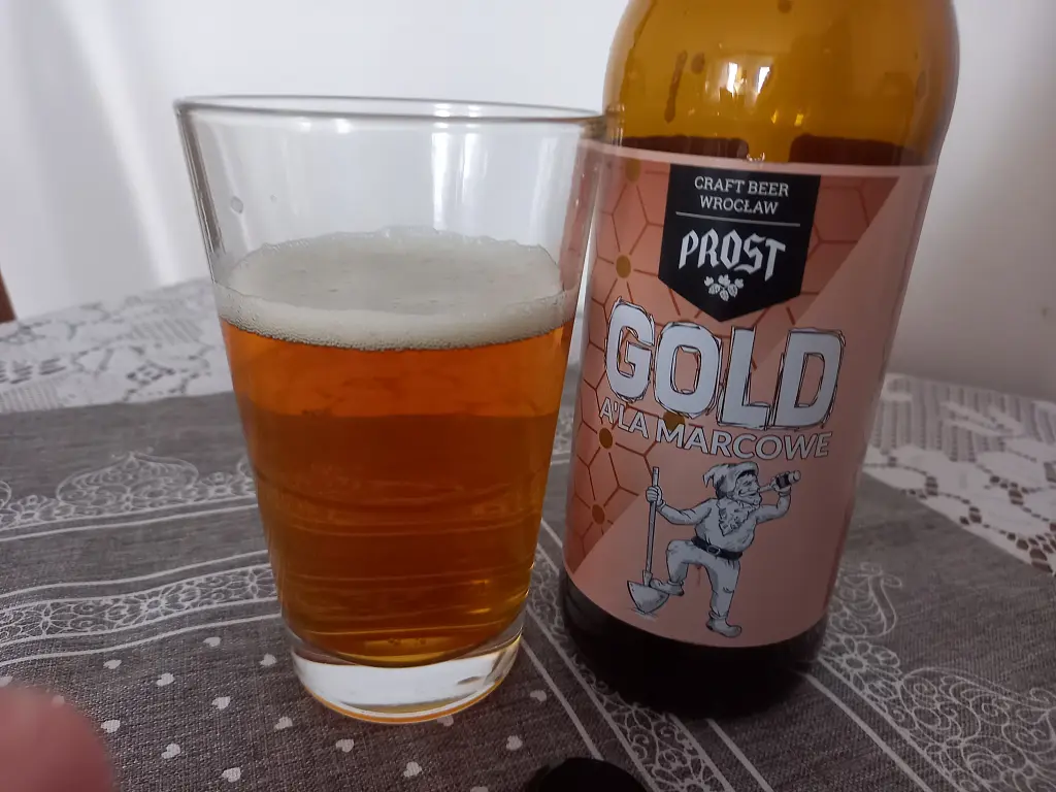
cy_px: 396
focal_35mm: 25
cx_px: 528
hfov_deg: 69.4
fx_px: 763
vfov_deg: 54.9
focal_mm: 4.65
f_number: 1.8
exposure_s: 1/33
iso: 400
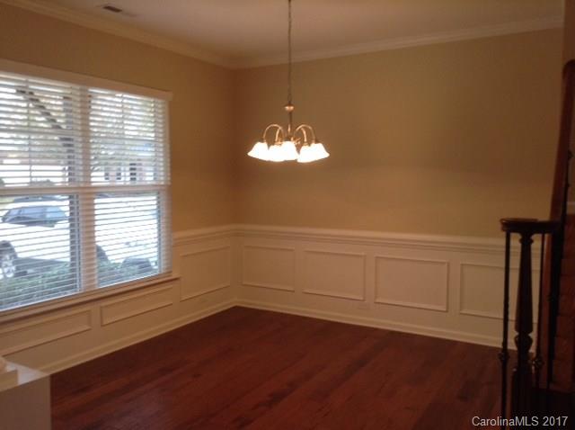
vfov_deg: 42.8
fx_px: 547
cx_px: 288
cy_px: 215
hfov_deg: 55.4
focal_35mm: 33
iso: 80
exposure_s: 1/25
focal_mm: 3.3
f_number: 2.4
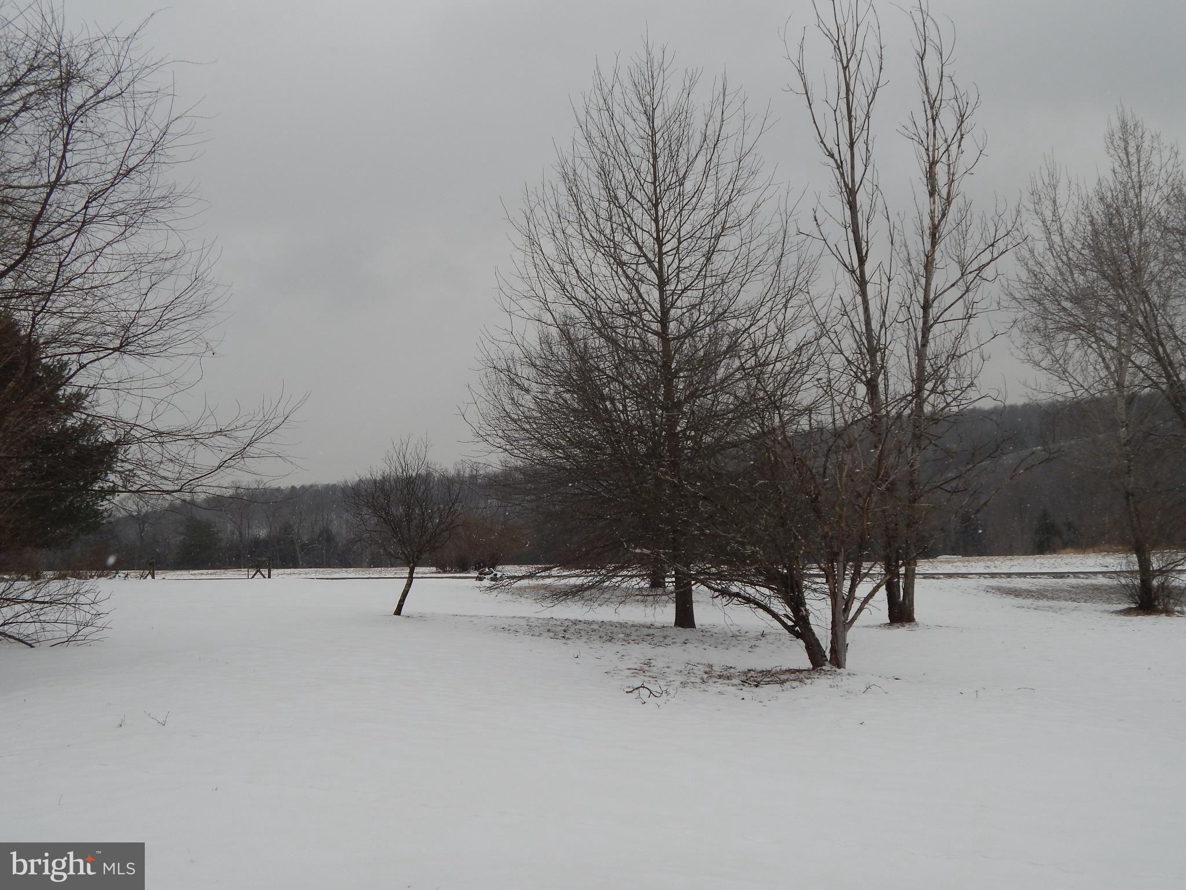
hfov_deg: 63.4
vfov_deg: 49.7
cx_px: 593
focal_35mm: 28
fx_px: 959
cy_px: 445
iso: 125
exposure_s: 1/500
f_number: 3.2
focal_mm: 5.1
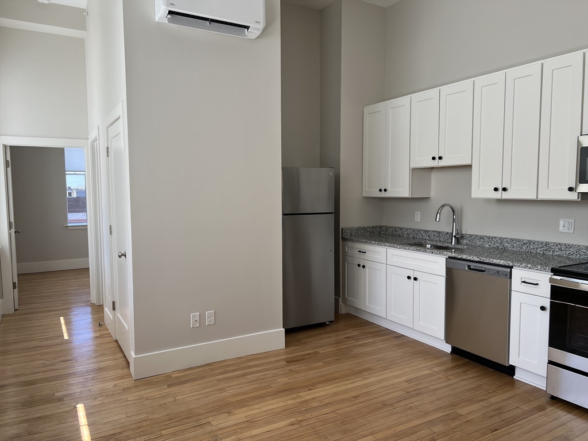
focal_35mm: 26
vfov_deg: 53.1
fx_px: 442
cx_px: 294
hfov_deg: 67.3
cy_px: 220
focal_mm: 5.7
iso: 40
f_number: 1.5
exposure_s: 1/273
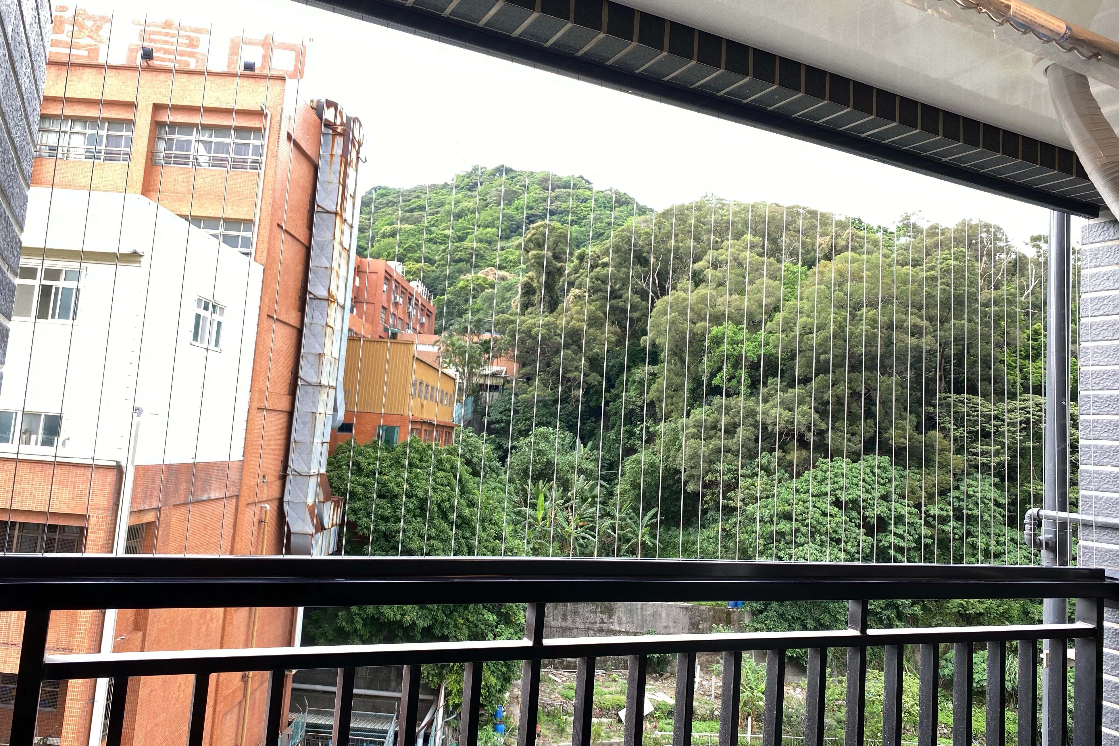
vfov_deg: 46.4
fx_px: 870
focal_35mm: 28
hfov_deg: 65.5
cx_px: 541
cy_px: 350
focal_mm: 4.25
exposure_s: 1/125
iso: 32
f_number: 1.8
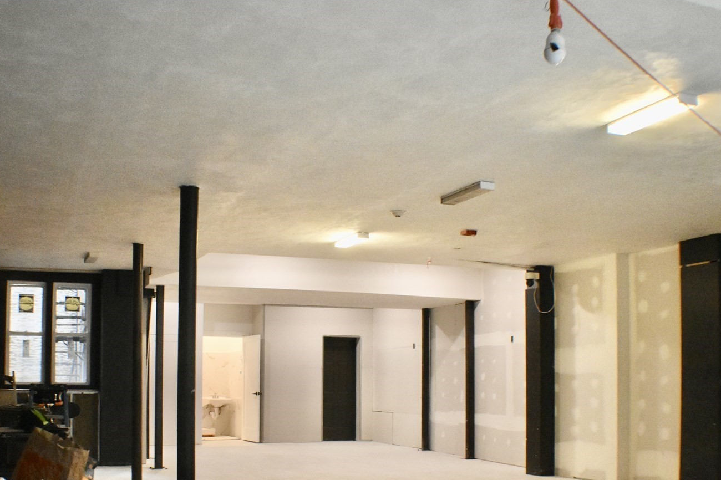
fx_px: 1041
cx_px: 324
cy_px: 362
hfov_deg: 38.2
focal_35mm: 52
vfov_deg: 25.7
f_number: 3.8
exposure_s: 1/125
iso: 2200
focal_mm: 22
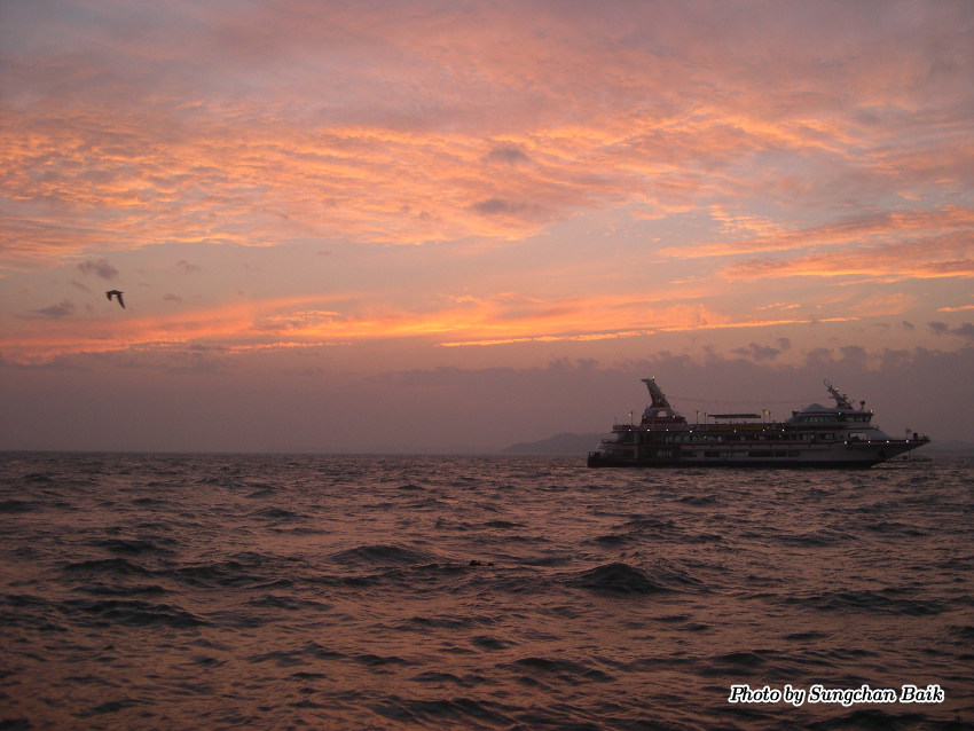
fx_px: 1070
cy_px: 366
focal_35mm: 38
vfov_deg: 37.7
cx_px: 487
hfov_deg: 49.0
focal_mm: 8
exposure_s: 1/106
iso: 100
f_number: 2.8
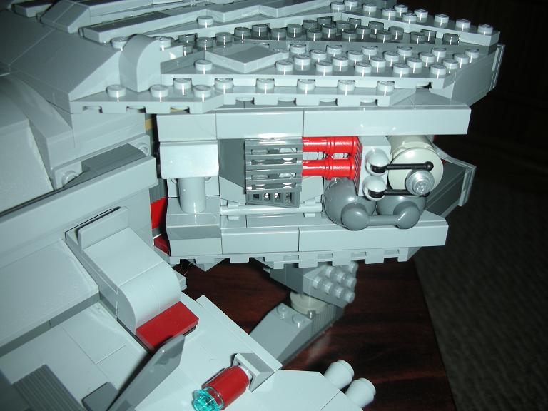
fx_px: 554
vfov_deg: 40.7
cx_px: 274
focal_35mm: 35
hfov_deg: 52.6
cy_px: 206
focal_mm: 5.8
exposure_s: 1/60
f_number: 2.8
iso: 50
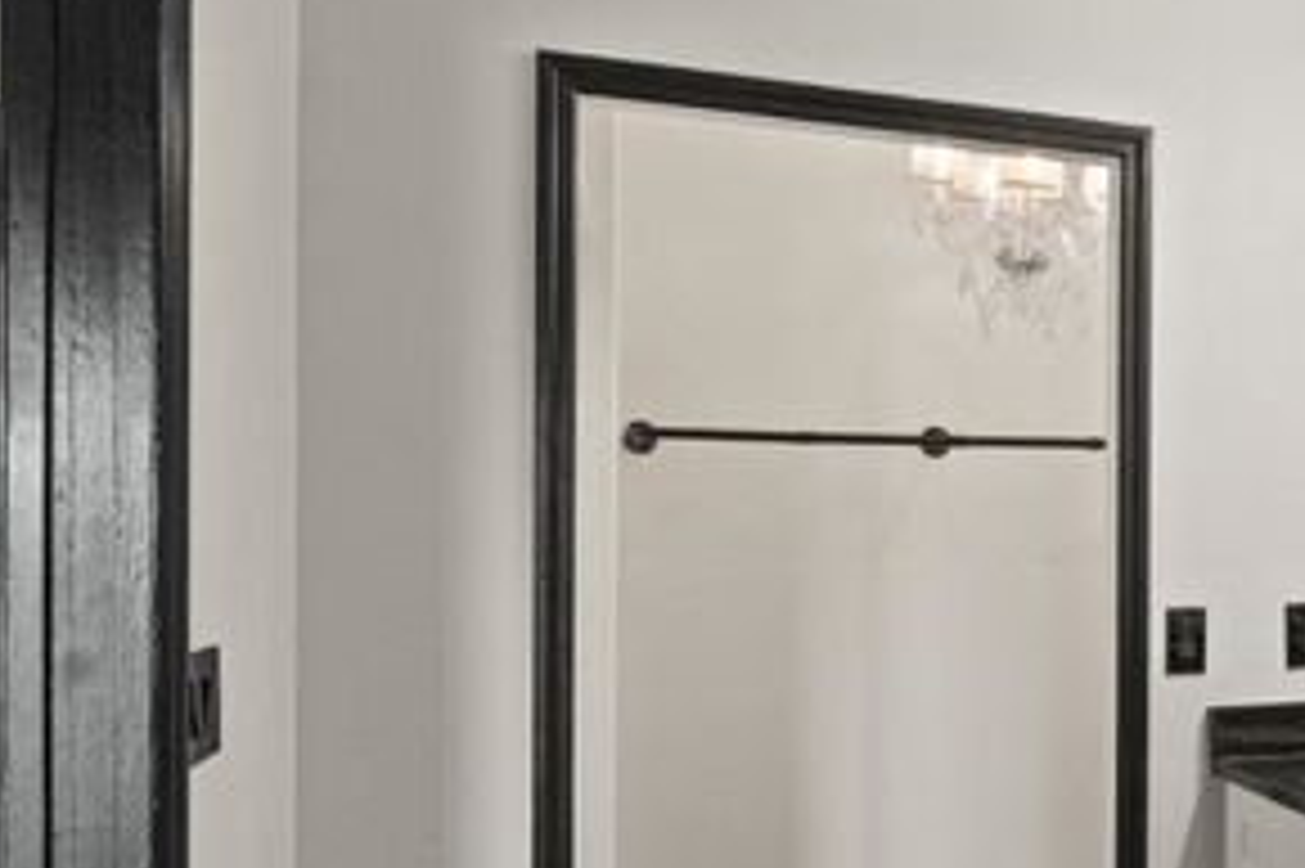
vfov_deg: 38.7
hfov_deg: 49.7
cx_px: 1172
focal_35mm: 34
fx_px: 1232
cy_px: 519
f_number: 11
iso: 4000
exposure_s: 1/30
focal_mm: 14
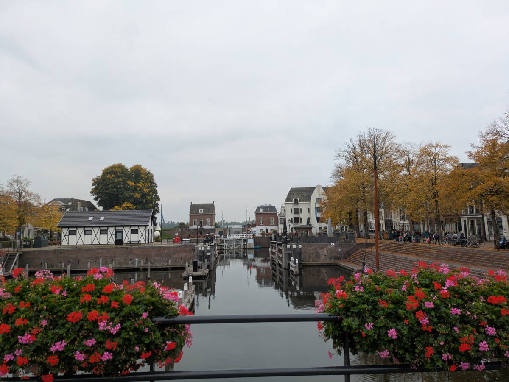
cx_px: 254
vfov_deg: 54.9
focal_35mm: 25
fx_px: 368
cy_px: 191
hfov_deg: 69.4
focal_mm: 5.43
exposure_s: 1/764
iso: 69
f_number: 1.89
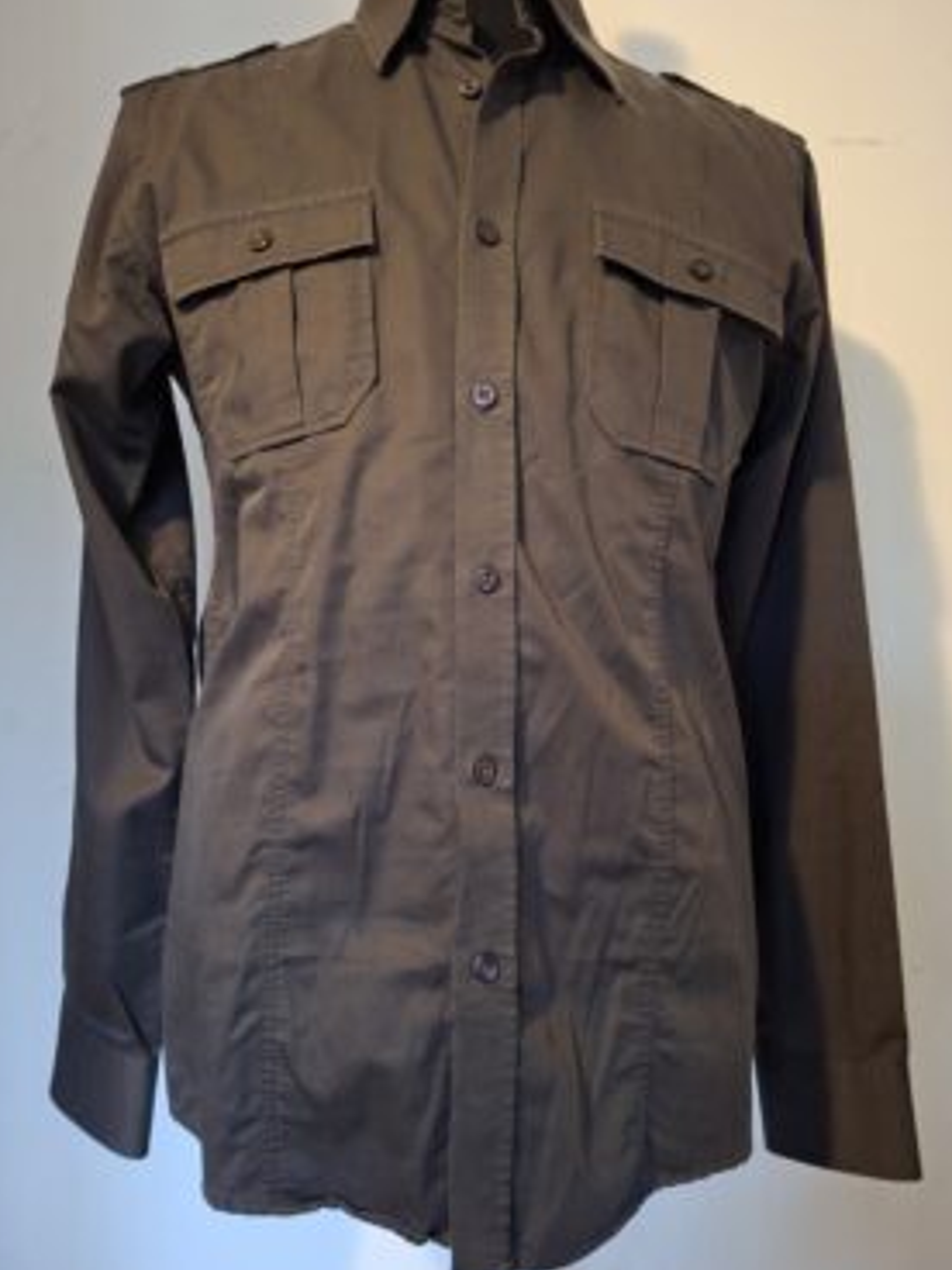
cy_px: 625
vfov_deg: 69.4
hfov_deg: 54.9
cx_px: 476
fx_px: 917
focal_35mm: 25
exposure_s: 1/20
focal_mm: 5.54
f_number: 1.8
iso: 1000
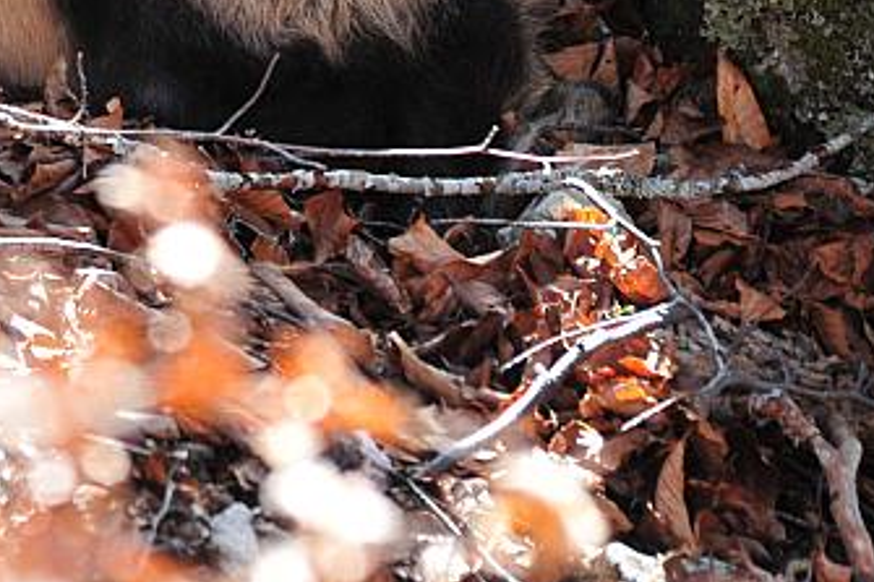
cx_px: -47
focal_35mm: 1342
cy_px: -116
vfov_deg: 1.0
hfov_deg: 1.5
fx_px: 32563
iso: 1600
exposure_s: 1/320
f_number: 9
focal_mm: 500
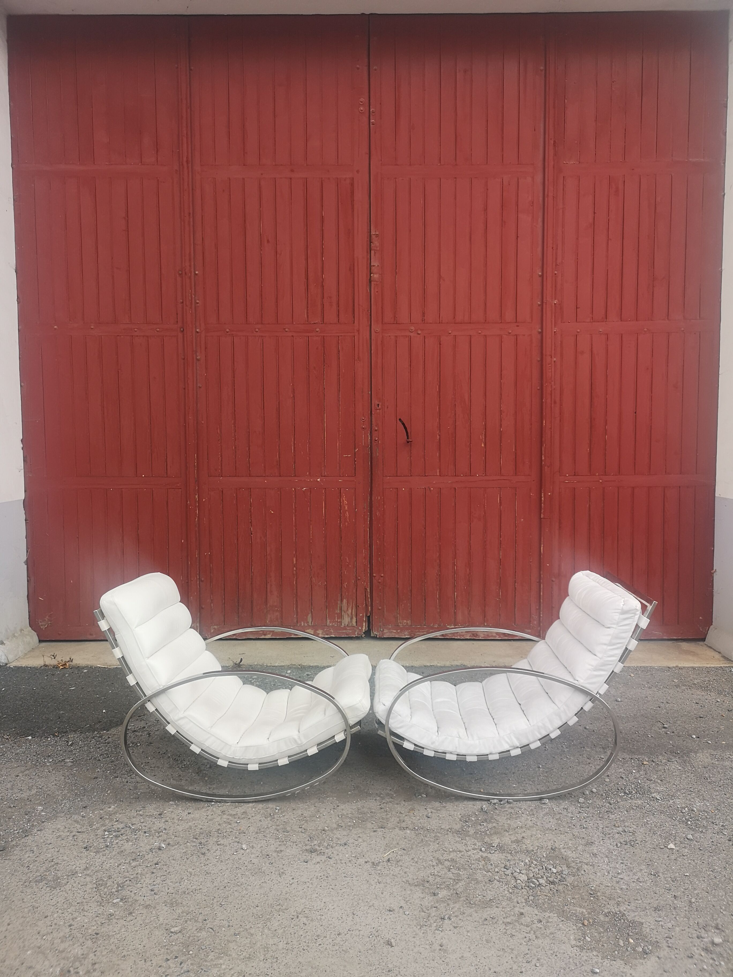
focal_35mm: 27
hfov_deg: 51.4
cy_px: 488
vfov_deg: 65.3
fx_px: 762
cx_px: 366
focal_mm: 3.95
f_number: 1.8
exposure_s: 1/290
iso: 50
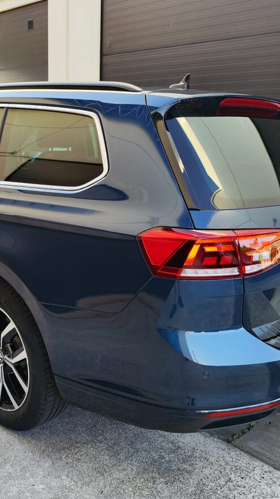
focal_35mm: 34
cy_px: 253
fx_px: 449
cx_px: 100
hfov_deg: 34.4
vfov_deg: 58.0
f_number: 1.69
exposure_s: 1/117
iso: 50
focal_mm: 7.01
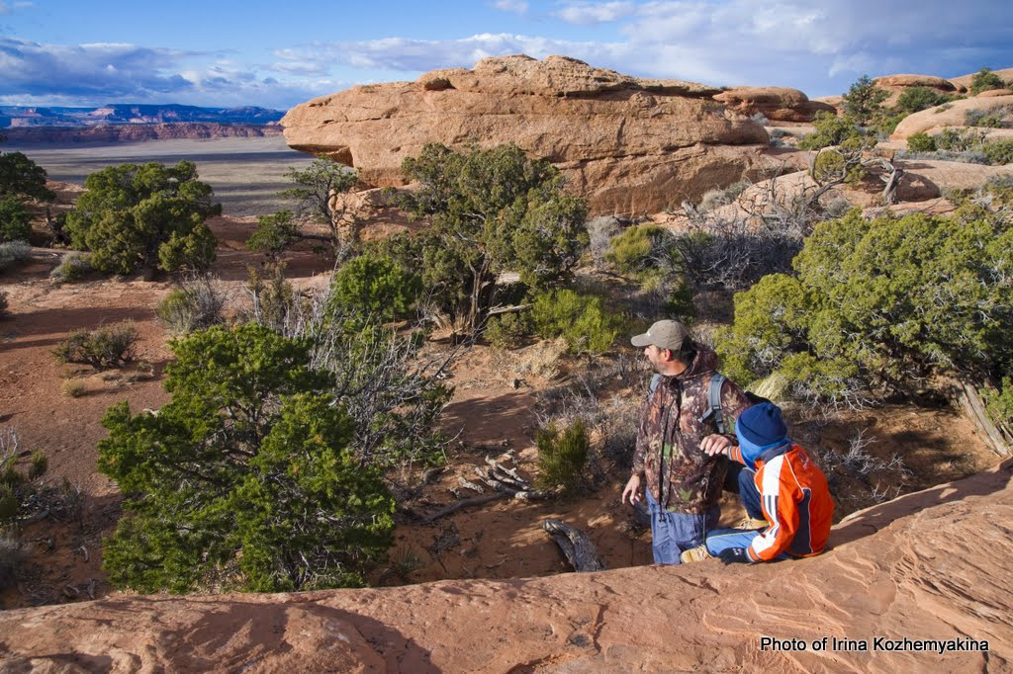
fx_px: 844
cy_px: 337
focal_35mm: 30
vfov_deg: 43.6
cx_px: 506
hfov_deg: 61.9
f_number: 9
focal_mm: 20
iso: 200
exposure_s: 1/200
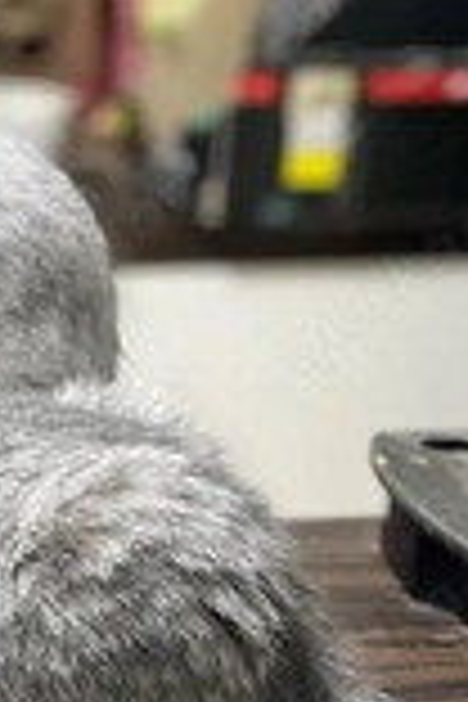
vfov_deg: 10.0
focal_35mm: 205
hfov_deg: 6.6
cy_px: 320
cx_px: -180
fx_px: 3997
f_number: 2.8
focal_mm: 9
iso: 320
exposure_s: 1/33
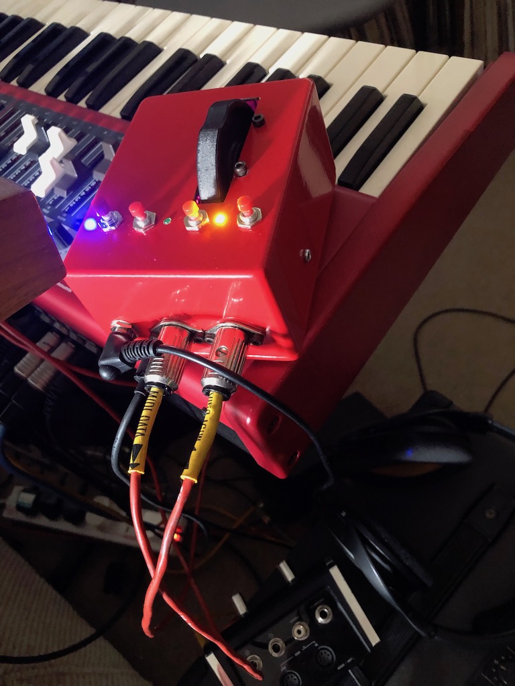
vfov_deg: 63.4
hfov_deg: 49.7
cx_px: 258
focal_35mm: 28
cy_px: 343
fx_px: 555
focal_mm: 3.99
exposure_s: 1/4
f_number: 1.8
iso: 125
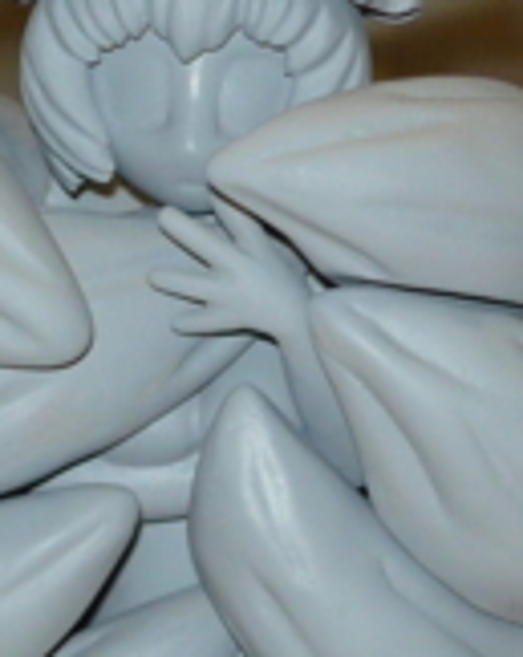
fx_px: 4909
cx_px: 199
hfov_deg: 6.1
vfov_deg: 7.6
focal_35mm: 253
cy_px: 454
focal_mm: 9.6
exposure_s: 1/40
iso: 100
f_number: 3.5
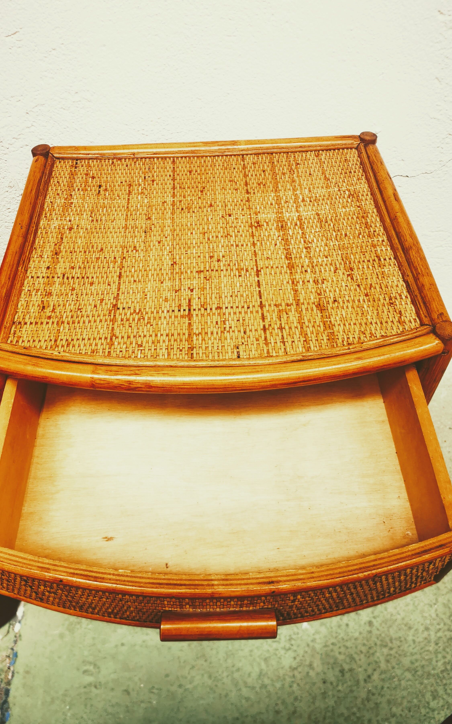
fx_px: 572
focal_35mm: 29
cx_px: 207
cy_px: 359
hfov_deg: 43.1
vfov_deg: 64.6
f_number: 1.6
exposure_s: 1/100
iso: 125
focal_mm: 5.56
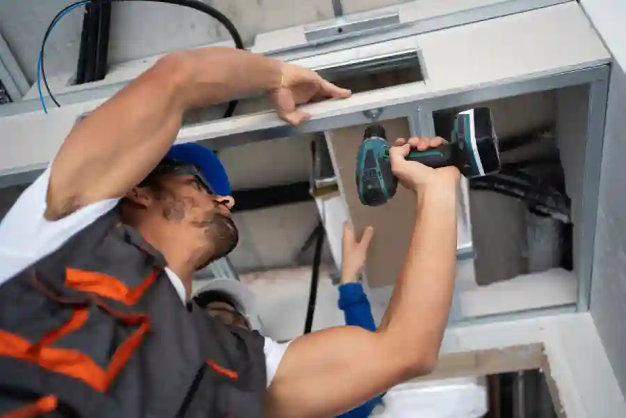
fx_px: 609
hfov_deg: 54.4
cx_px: 313
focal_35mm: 35
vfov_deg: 37.9
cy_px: 209
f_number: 2
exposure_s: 1/250
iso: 400
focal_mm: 35
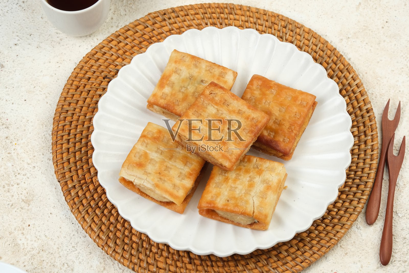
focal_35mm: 106
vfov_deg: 12.9
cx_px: 204
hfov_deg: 19.3
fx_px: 1204
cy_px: 136
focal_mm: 70.5
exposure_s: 1/125
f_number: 10
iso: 200
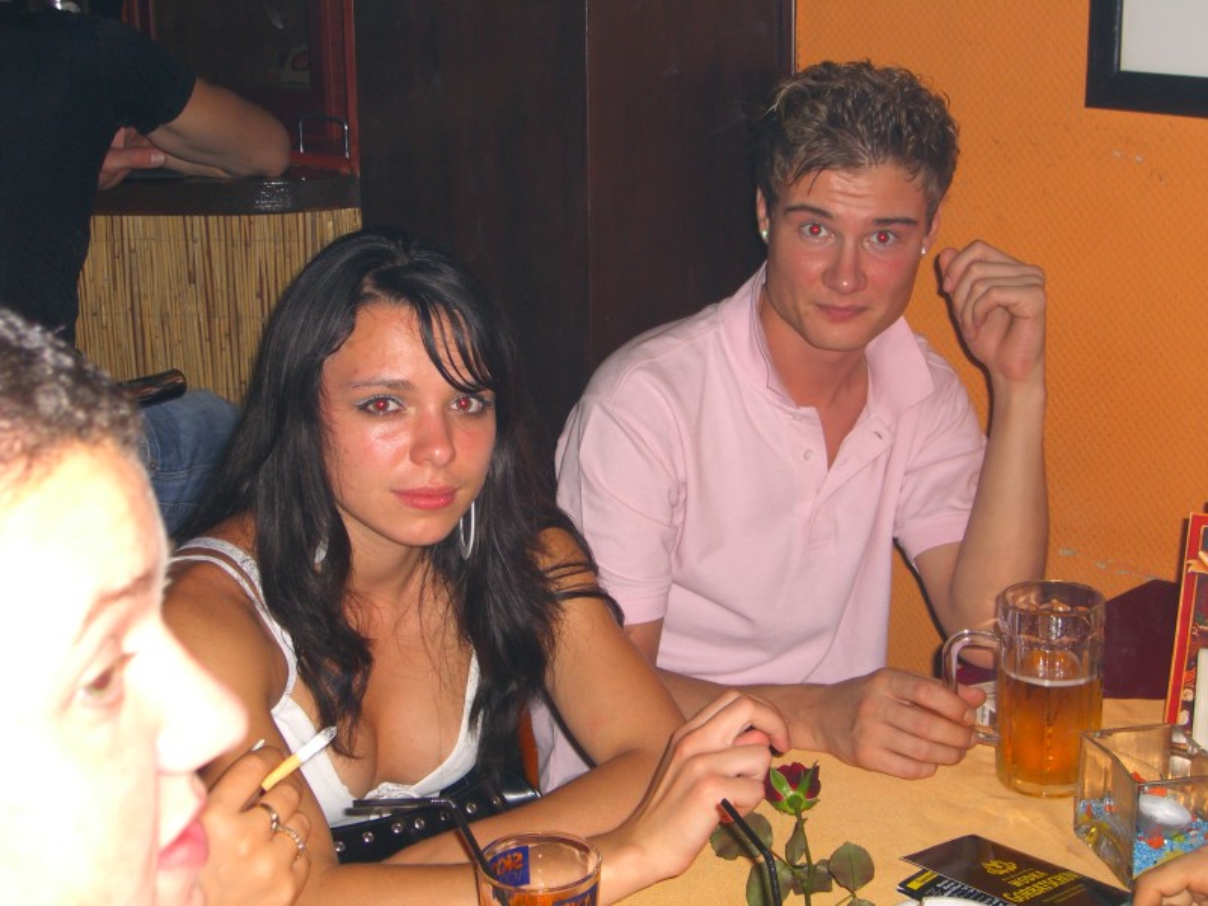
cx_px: 604
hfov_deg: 33.8
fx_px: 1989
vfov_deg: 25.7
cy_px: 453
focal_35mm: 57
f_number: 3.6
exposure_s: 1/60
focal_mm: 11.8
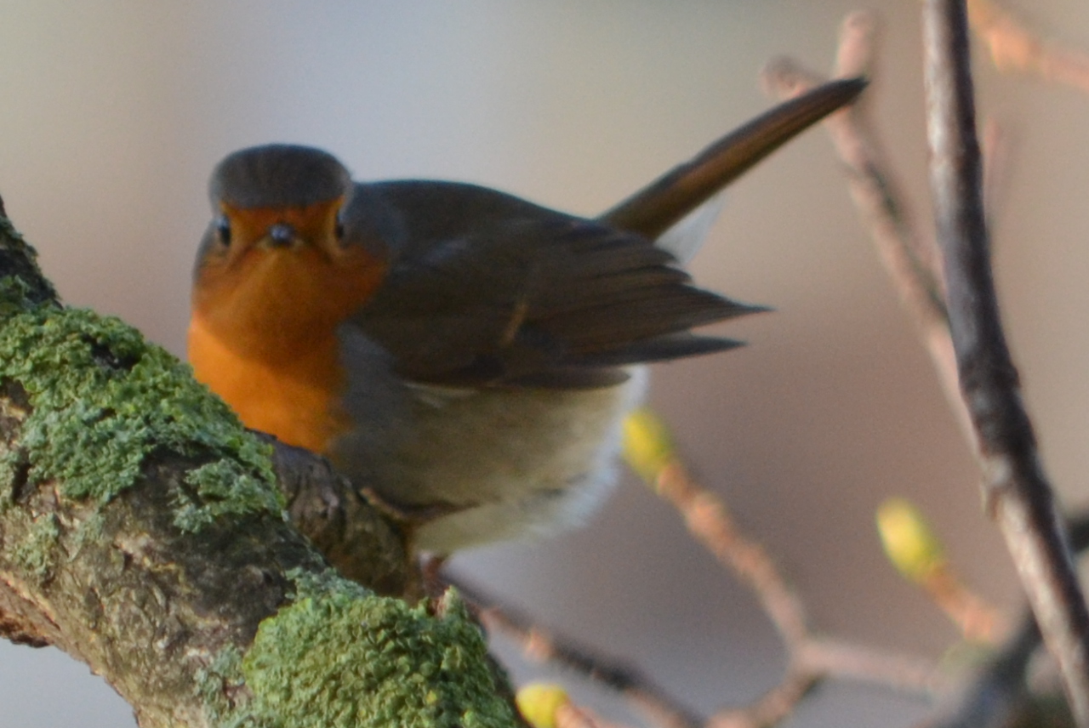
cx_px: 544
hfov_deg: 4.6
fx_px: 13625
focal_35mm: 450
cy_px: 364
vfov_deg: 3.1
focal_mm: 300
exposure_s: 1/500
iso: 720
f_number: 5.6
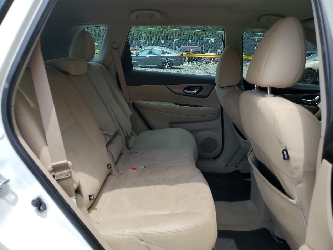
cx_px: 166
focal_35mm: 26
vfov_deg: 53.1
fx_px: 250
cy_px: 125
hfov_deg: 67.3
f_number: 1.5
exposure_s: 1/1111
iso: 50
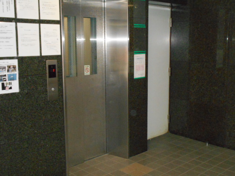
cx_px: 118
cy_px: 88
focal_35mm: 44
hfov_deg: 42.9
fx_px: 299
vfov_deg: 32.9
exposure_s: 1/30
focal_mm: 7.7
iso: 900
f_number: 4.2
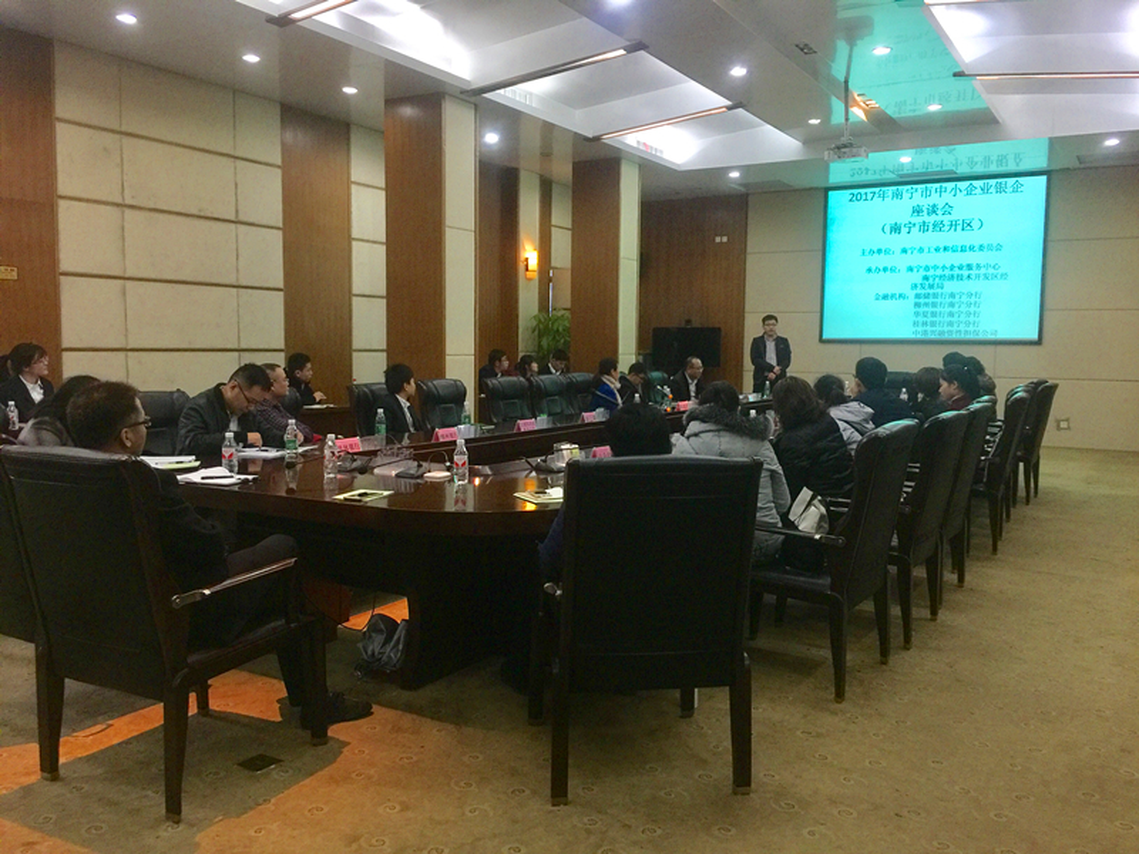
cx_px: 570
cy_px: 427
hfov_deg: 61.7
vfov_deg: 48.2
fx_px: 954
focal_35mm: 29
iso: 80
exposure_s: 1/33
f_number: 2.2
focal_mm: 4.15
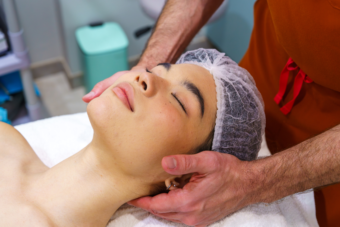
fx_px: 472
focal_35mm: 50
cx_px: 170
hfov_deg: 39.6
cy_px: 114
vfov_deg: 27.0
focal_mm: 50
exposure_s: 1/160
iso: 1250
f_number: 5
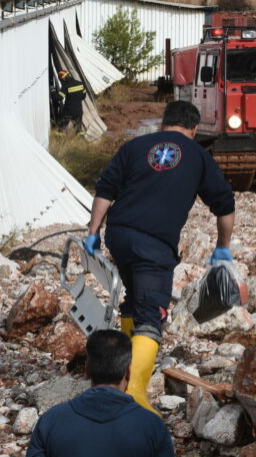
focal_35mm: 212
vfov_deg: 10.2
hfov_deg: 5.7
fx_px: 2562
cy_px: 223
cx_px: 152
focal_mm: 90
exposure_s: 1/200
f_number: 22
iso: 400
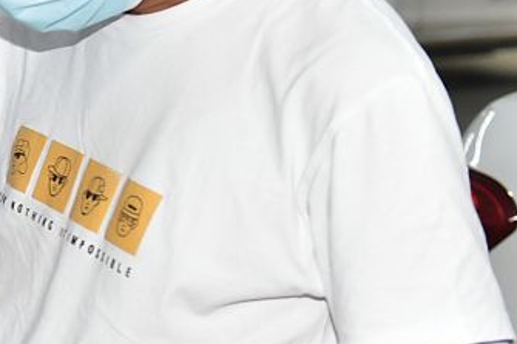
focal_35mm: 161
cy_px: 103
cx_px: -282
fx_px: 2311
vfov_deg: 8.5
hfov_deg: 12.1
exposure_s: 1/160
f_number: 3.2
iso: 2000
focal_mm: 45
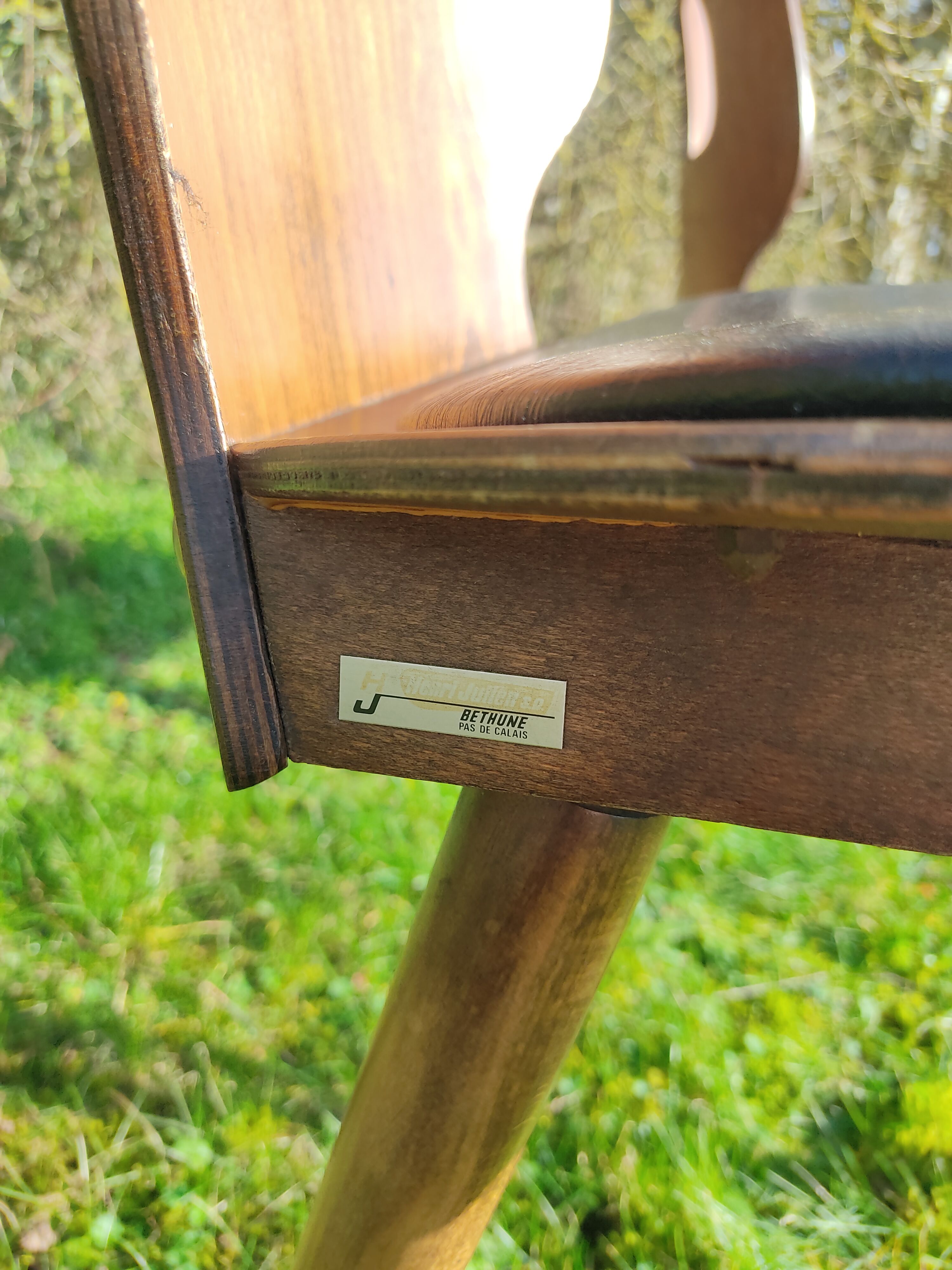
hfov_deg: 53.1
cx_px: 476
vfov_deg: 67.3
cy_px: 635
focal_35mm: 26
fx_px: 953
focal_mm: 4.74
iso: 100
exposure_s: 1/265
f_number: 1.79
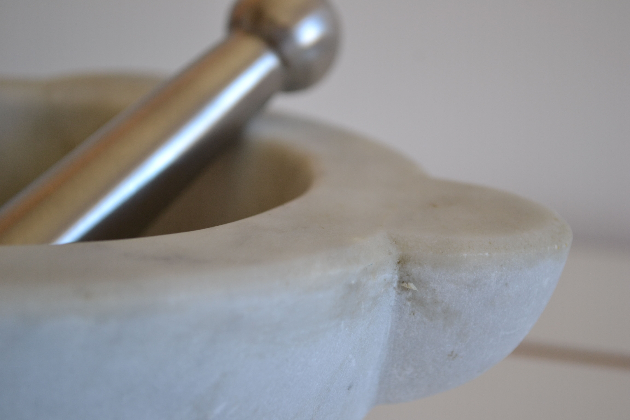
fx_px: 1444
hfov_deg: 24.6
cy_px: 210
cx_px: 315
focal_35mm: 82
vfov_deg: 16.6
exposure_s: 1/40
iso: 400
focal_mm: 55
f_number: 5.6
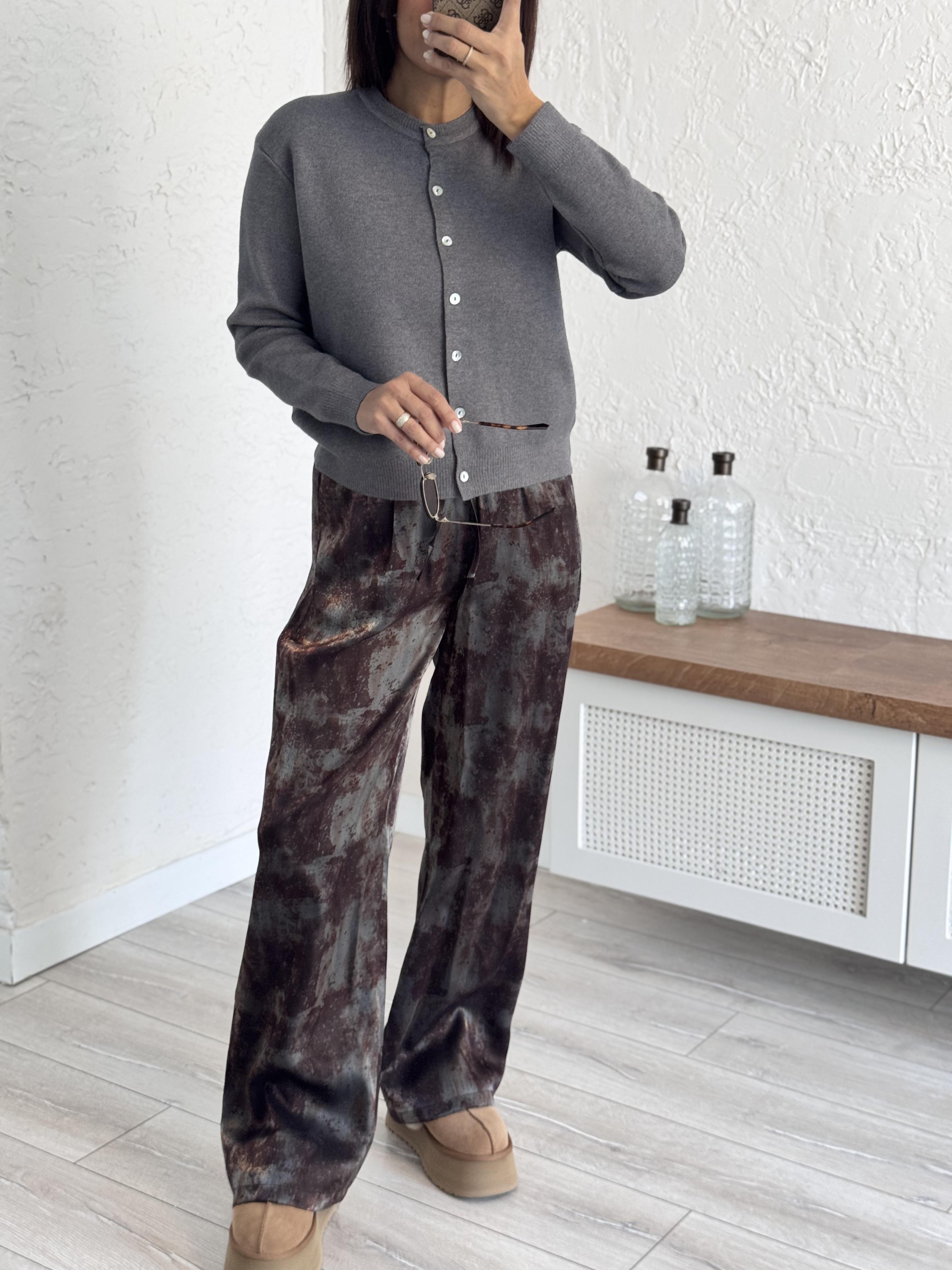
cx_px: 476
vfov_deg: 39.7
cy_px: 635
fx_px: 1760
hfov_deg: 30.3
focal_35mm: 48
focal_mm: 6.76
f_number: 1.78
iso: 100
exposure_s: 1/71
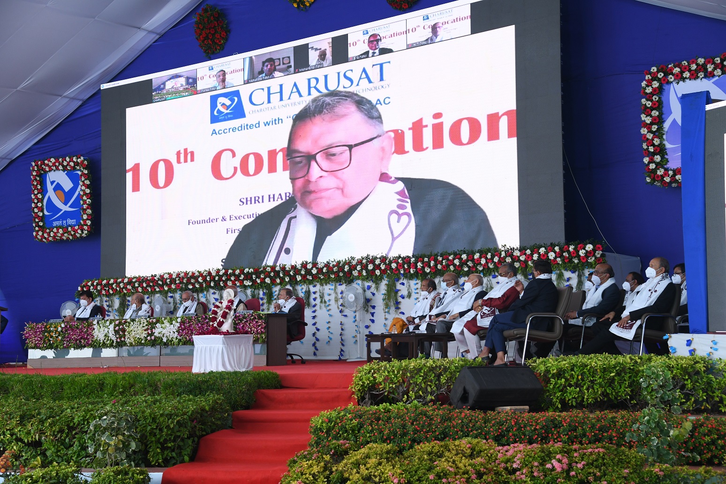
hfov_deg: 38.2
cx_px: 363
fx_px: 1049
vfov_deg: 26.0
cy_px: 242
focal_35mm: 52
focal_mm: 52
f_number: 5.6
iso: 800
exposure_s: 1/125
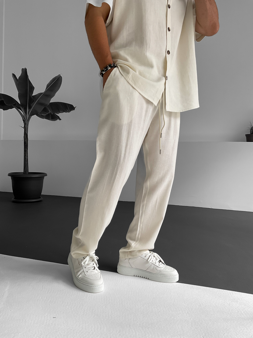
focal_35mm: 29
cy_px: 169
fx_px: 283
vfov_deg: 61.7
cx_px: 126
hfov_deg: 48.2
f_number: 1.8
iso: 20
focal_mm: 3
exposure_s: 1/120
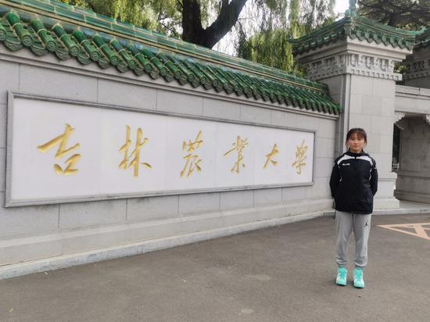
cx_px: 215
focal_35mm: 31
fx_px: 385
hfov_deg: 58.4
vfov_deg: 45.4
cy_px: 161
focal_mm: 4.75
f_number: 1.8
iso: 50
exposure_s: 1/838
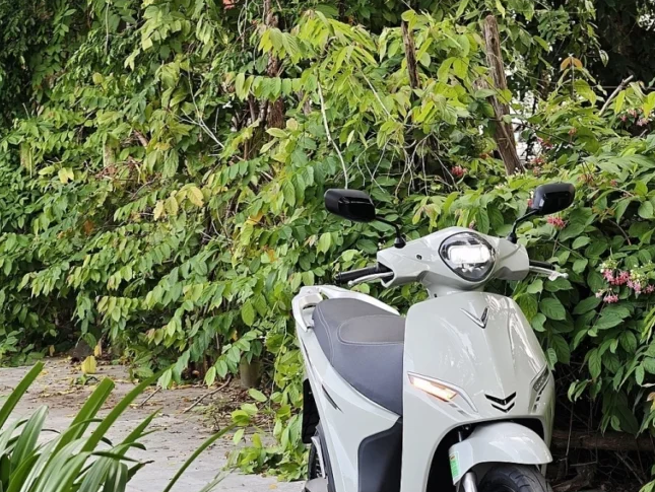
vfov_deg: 11.0
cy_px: 306
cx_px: 463
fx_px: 2557
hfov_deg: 14.6
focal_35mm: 135
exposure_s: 1/100
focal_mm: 22.48
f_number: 2.27
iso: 160
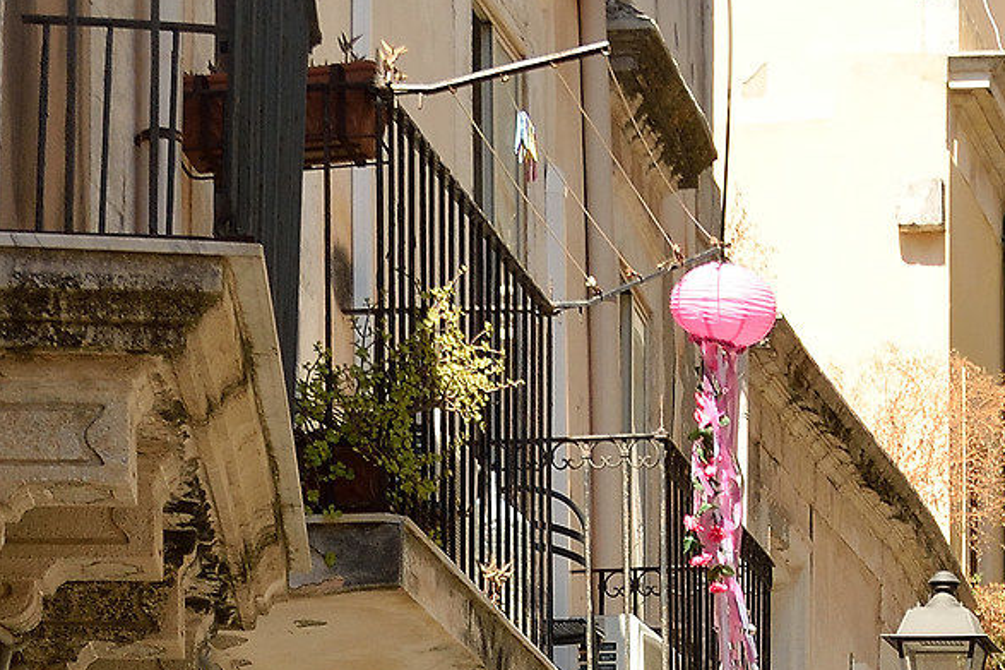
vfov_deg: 7.2
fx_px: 5135
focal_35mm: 184
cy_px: 1295
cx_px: 887
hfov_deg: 11.1
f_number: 9
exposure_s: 1/320
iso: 200
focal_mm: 30
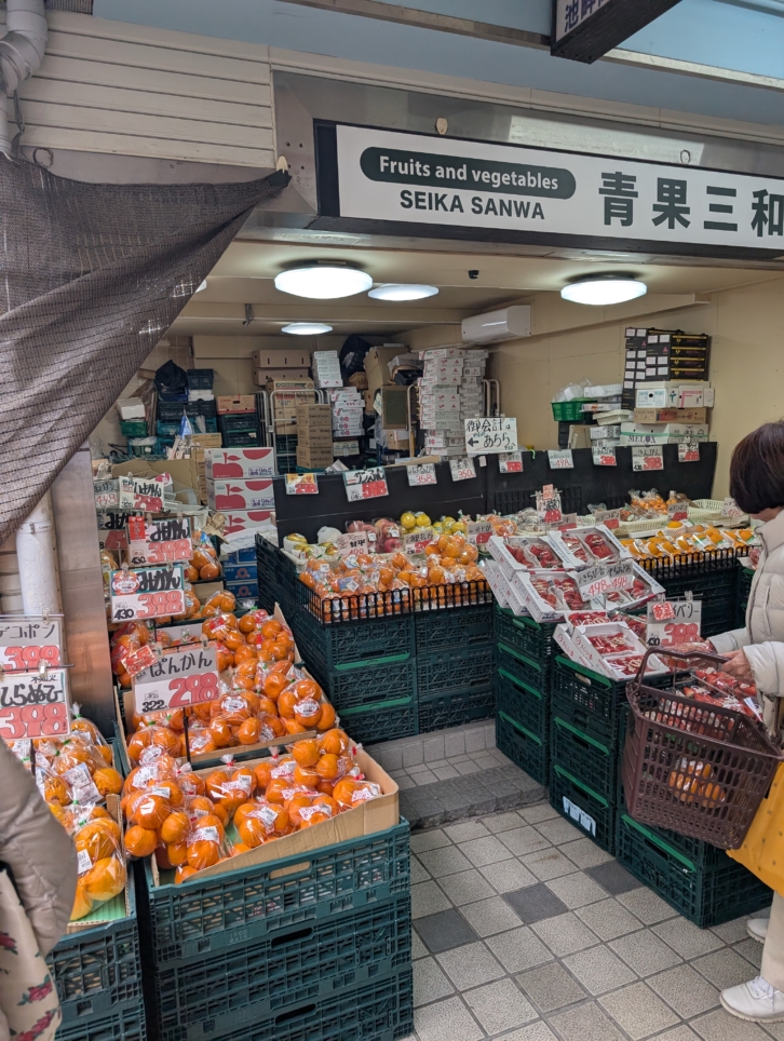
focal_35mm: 24
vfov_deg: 71.5
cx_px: 392
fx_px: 723
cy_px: 520
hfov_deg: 56.9
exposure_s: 1/260
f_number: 1.68
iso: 42
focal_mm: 6.9
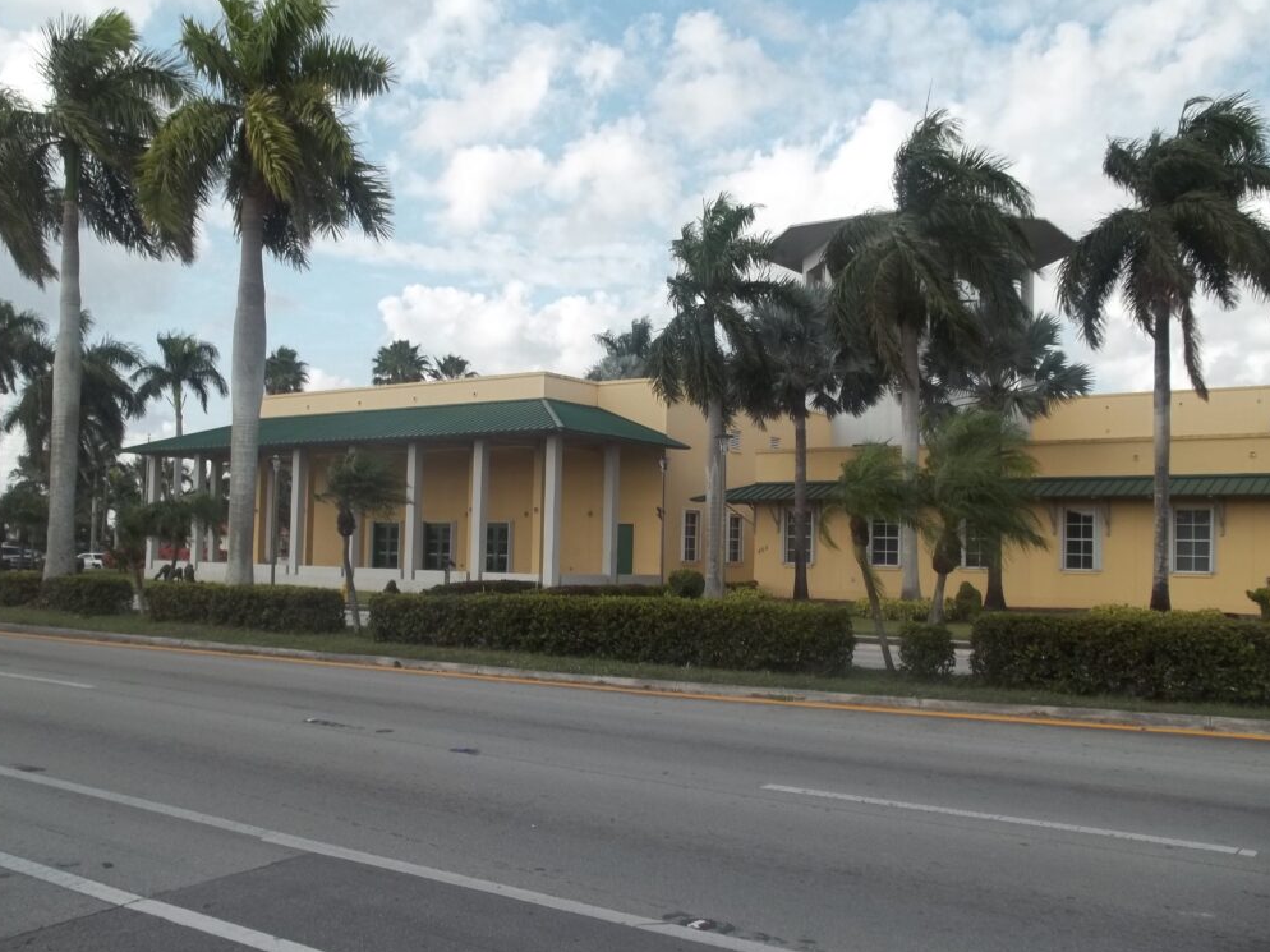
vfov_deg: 41.8
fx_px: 1247
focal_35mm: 34
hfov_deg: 54.0
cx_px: 641
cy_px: 487
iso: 64
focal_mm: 5.9
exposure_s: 1/100
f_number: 8
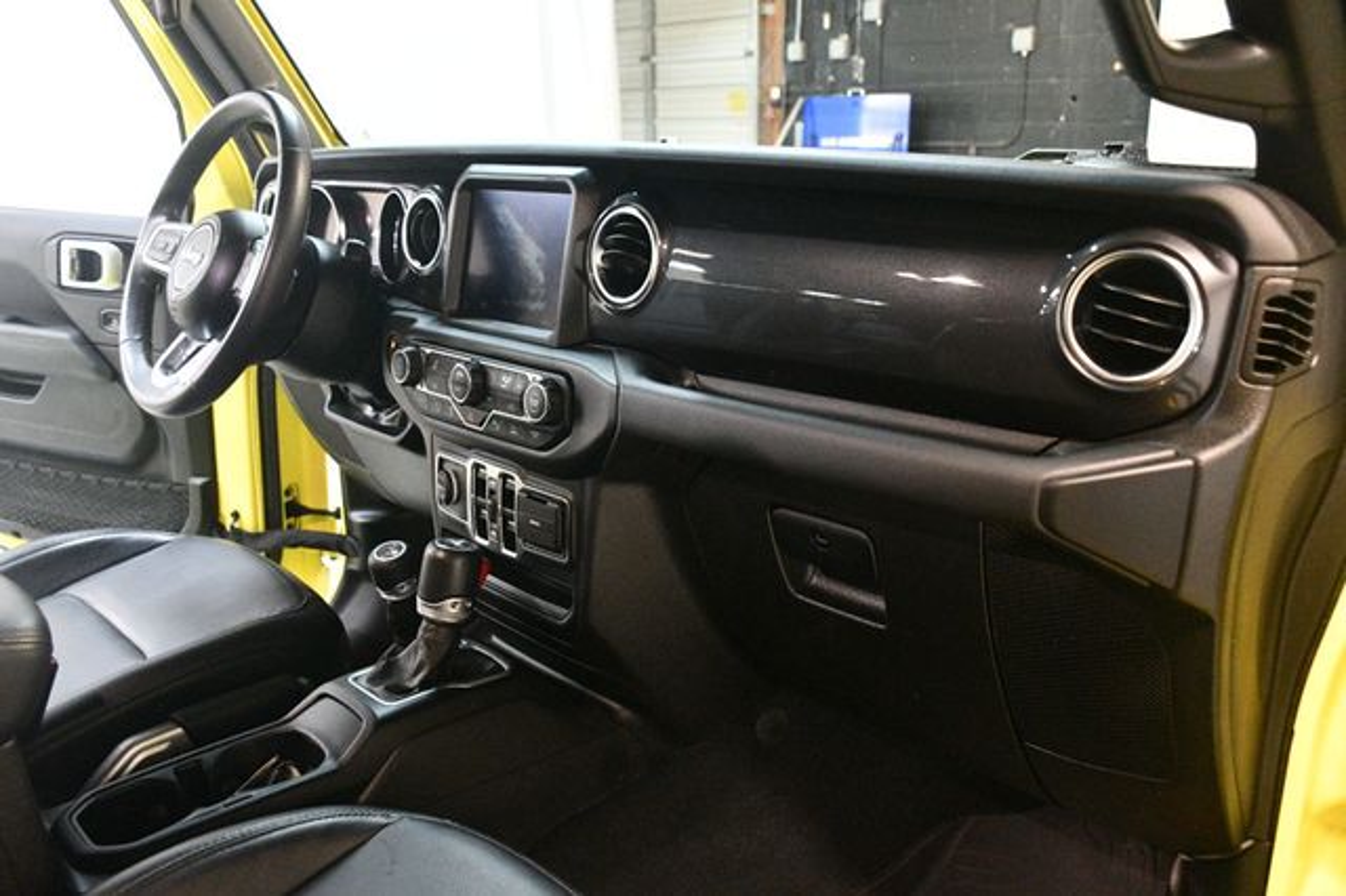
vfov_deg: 39.9
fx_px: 1233
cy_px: 448
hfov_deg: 57.2
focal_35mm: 33
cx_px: 673
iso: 6400
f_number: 3.5
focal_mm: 22
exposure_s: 1/60
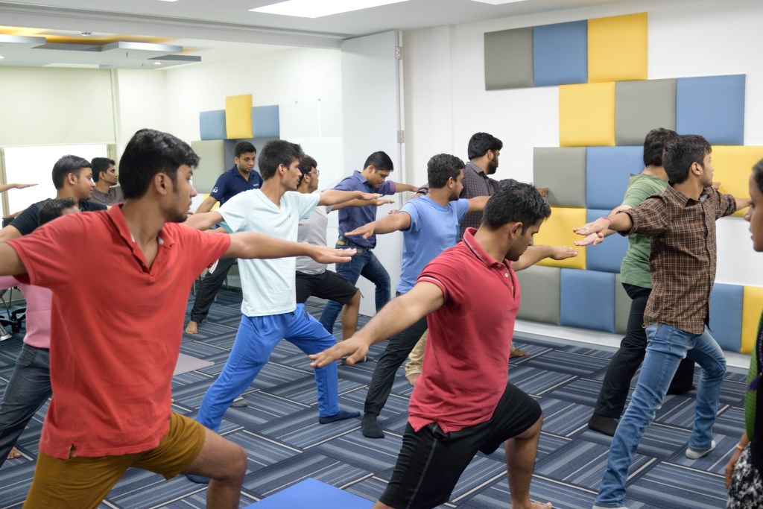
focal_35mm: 36
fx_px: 763
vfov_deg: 36.9
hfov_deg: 53.1
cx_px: 382
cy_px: 254
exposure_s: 1/125
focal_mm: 24
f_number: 2.8
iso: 720
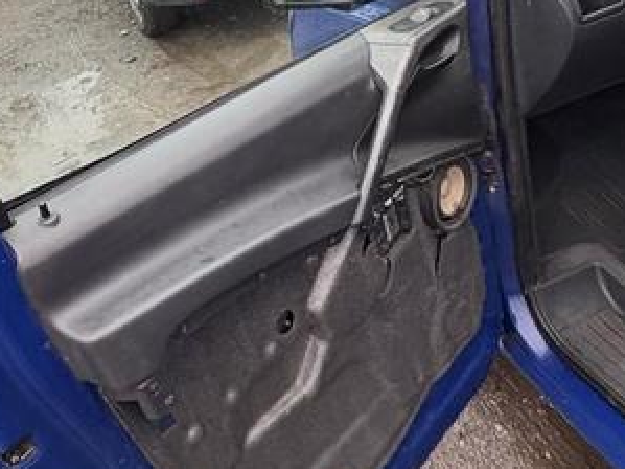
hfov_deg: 44.6
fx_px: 758
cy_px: 59
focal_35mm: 42
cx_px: 253
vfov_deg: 32.8
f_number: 2.2
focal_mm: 2.22
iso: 250
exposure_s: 1/91
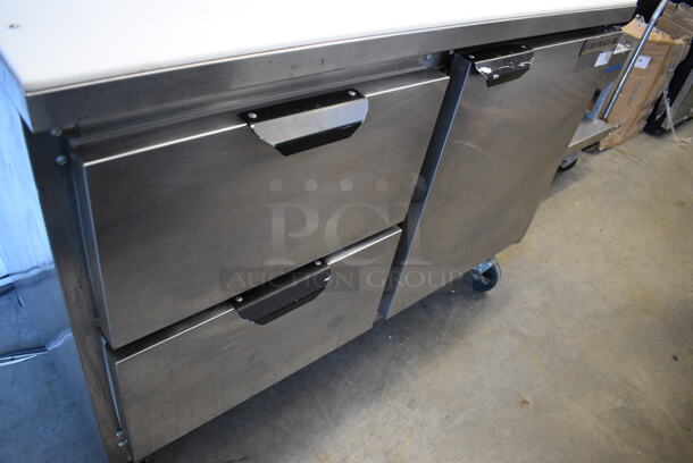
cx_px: 346
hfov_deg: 67.3
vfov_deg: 48.0
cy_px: 232
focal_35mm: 27
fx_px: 520
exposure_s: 1/125
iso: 1800
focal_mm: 18
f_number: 3.5
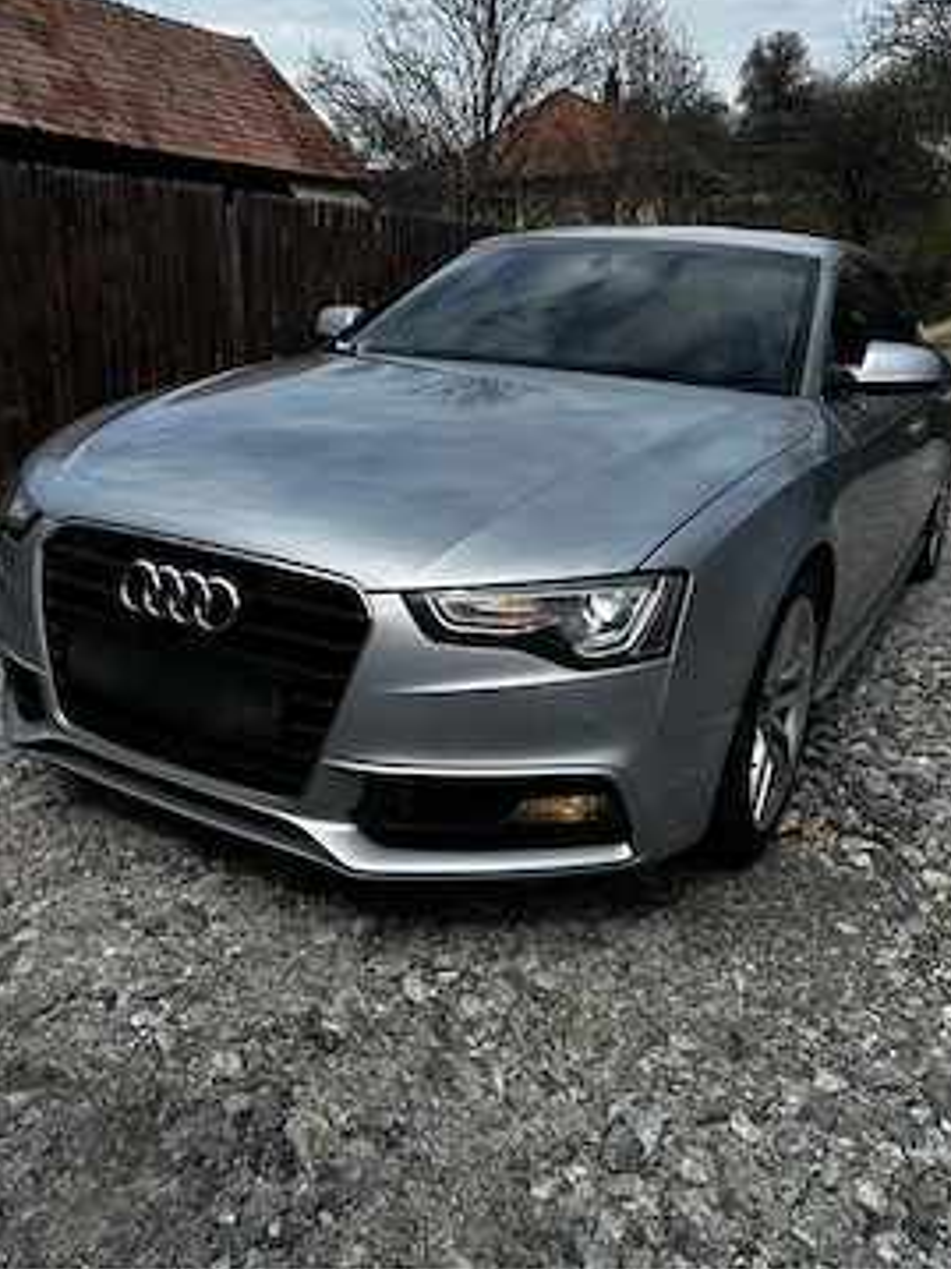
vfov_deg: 61.5
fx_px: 1063
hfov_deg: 48.2
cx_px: 463
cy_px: 566
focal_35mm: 29
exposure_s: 1/3106
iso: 50
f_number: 1.6
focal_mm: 5.96
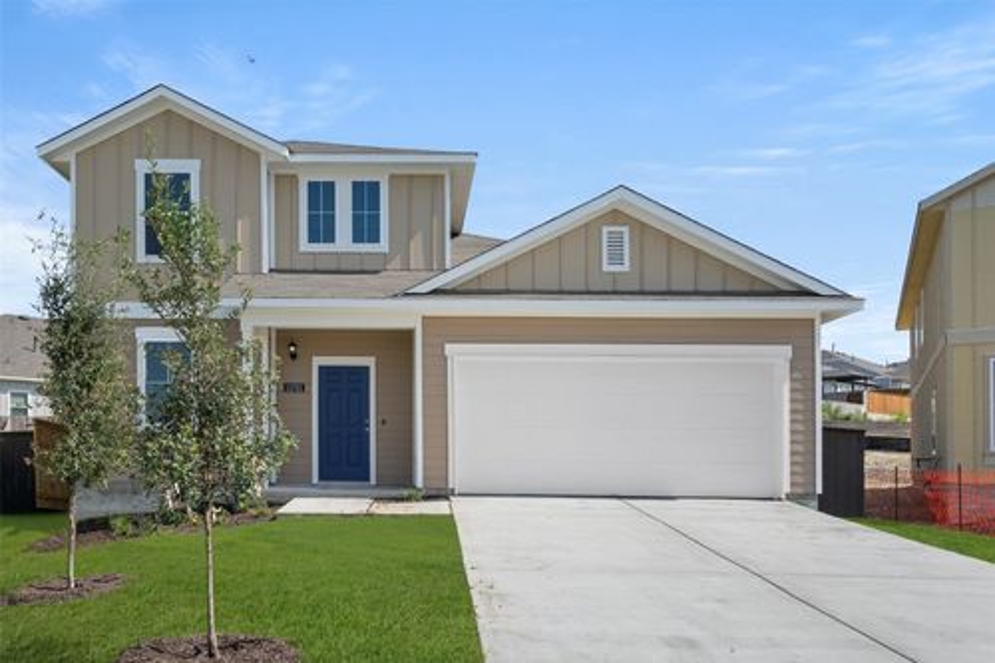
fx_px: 663
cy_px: 332
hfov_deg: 73.8
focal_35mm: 24
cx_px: 498
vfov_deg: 53.1
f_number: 8
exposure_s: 1/2500
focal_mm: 24
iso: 400
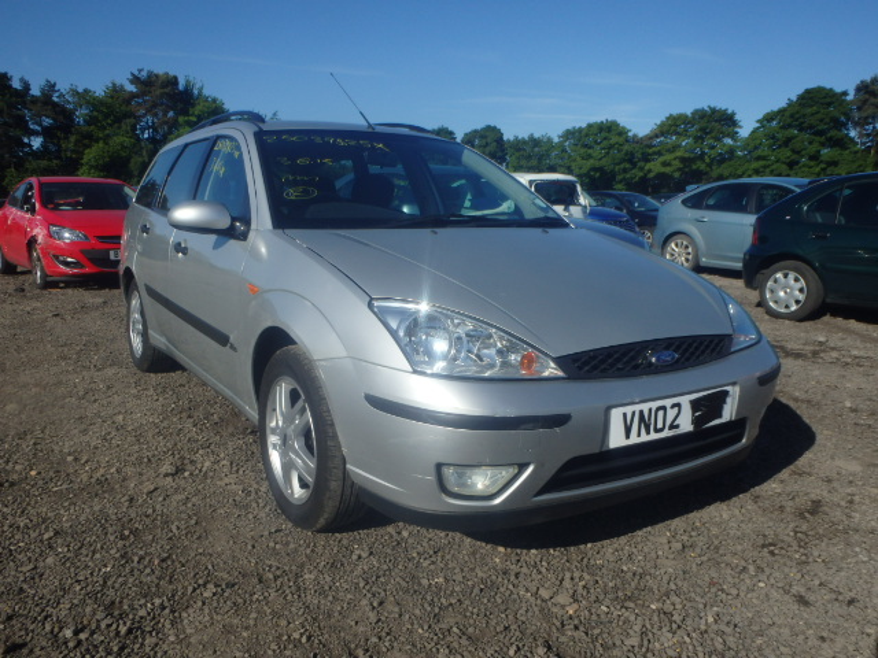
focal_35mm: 28
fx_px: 710
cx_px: 439
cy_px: 329
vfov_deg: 49.7
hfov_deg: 63.4
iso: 125
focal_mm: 5
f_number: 11
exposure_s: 1/200
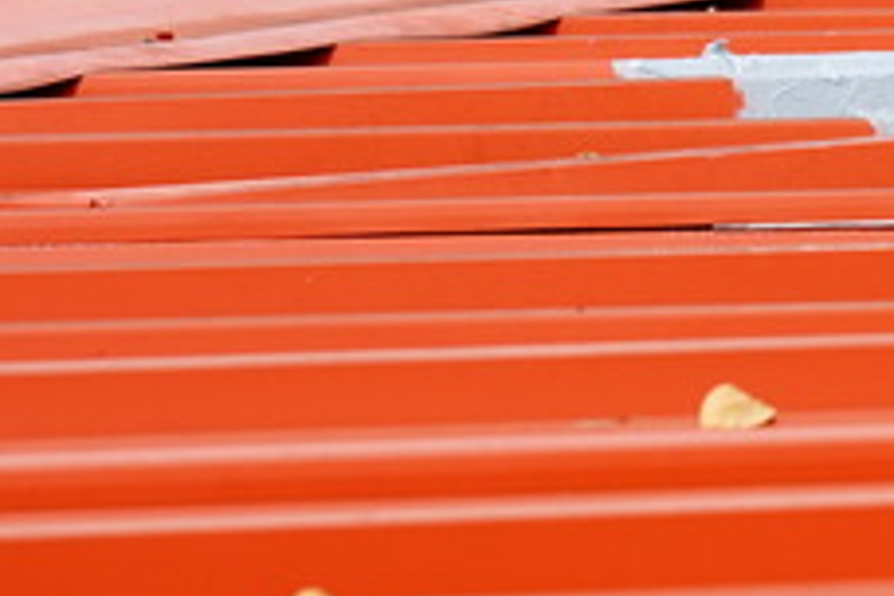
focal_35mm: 359
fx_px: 8914
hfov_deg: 5.7
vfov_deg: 3.8
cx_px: 1459
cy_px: -357
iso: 100
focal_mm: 105
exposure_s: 1/400
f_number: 8
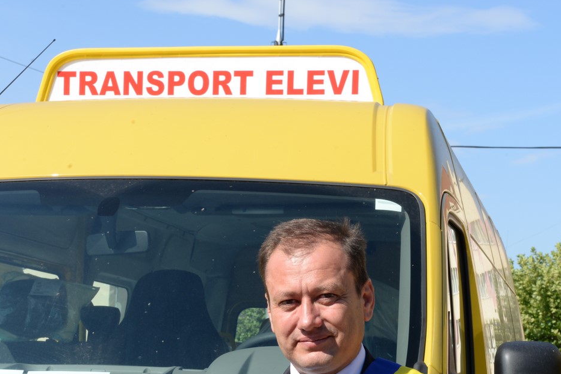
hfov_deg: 19.8
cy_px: 312
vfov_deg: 13.2
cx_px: 278
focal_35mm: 103
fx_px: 1605
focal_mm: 60
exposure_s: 1/160
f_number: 16
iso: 400
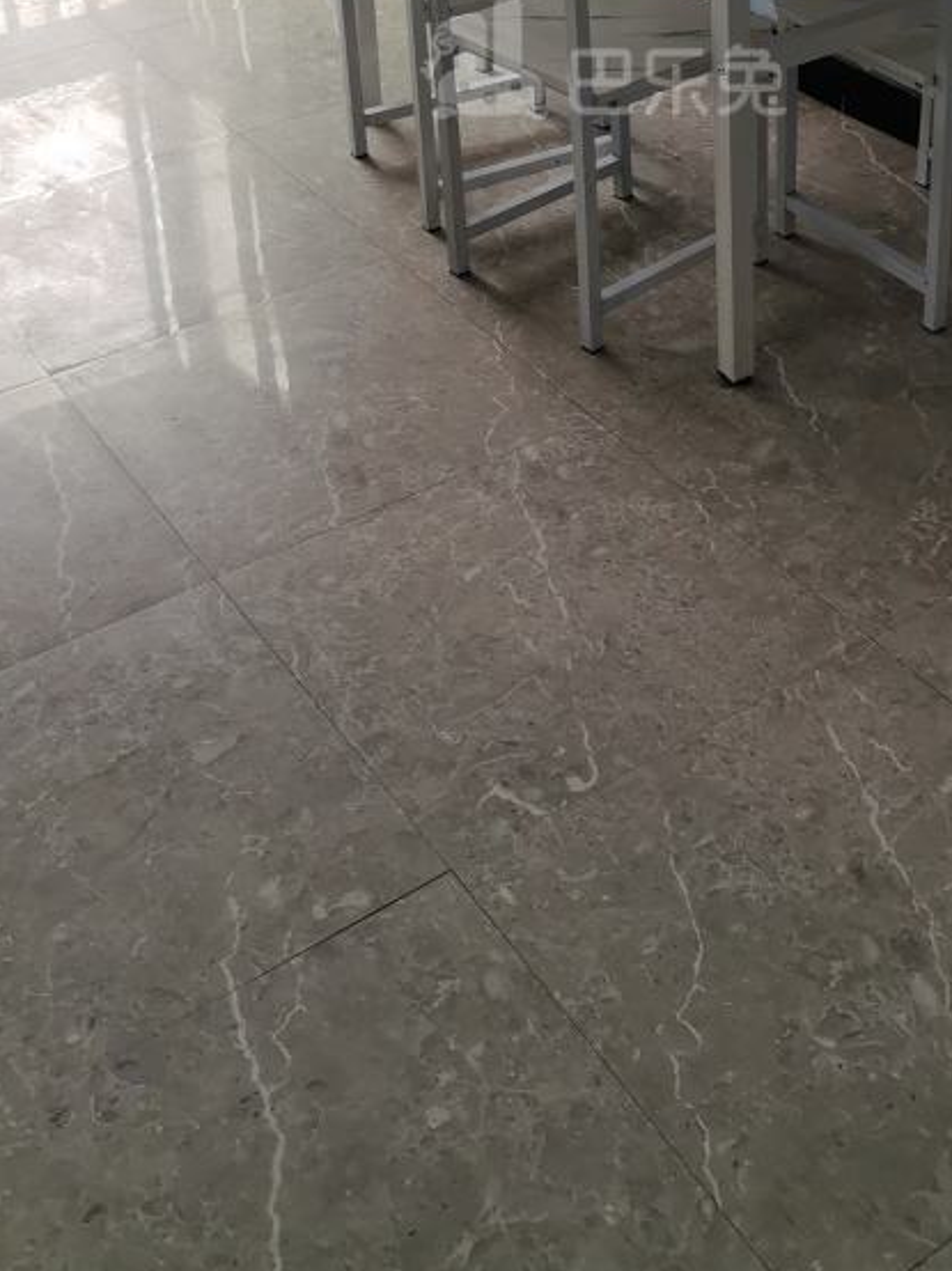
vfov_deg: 34.2
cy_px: 59
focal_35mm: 52
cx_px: 603
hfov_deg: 27.9
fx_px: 1908
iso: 64
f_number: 1.9
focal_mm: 5.52
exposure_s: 1/100
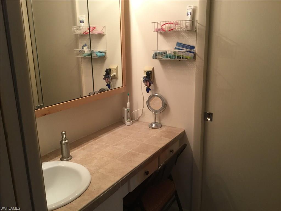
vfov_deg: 45.4
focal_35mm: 31
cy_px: 106
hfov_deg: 58.4
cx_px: 140
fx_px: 252
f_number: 2.4
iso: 50
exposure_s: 1/30
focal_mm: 3.3
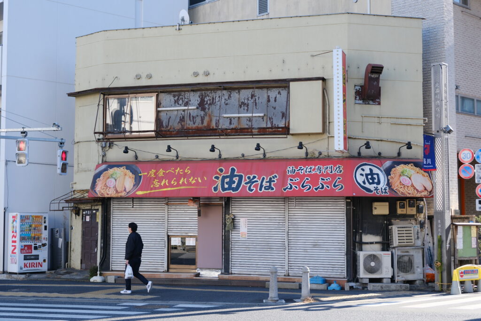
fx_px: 748
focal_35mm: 56
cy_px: 160
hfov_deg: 35.6
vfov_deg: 24.2
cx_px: 240
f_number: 4.09
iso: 250
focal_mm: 37.4
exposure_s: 1/300
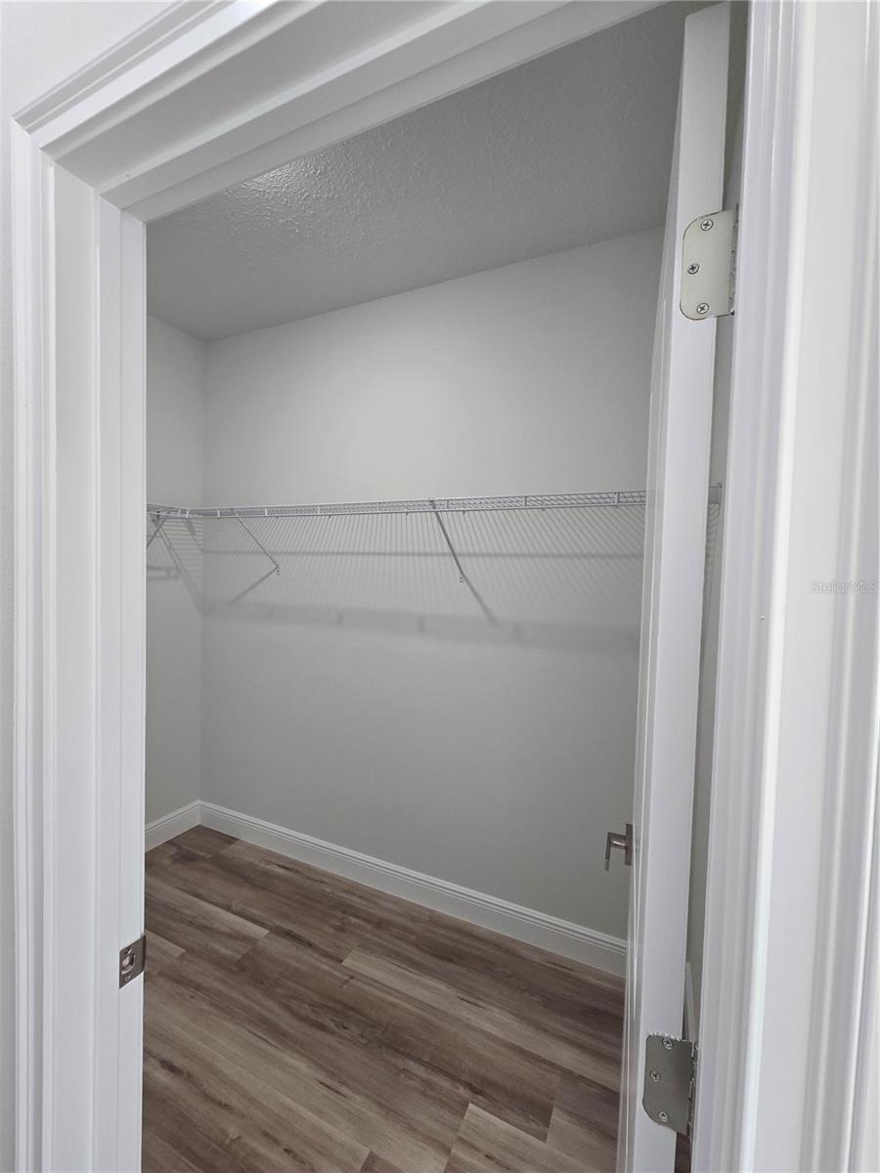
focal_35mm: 13
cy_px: 586
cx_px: 440
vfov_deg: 106.2
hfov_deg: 89.9
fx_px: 441
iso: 125
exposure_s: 1/60
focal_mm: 2.2
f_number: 2.2
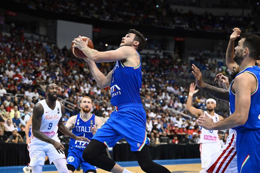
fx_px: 505
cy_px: 86
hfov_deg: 28.9
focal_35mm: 70
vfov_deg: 19.4
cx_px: 130
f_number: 3.5
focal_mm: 70
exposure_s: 1/1250
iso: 2500
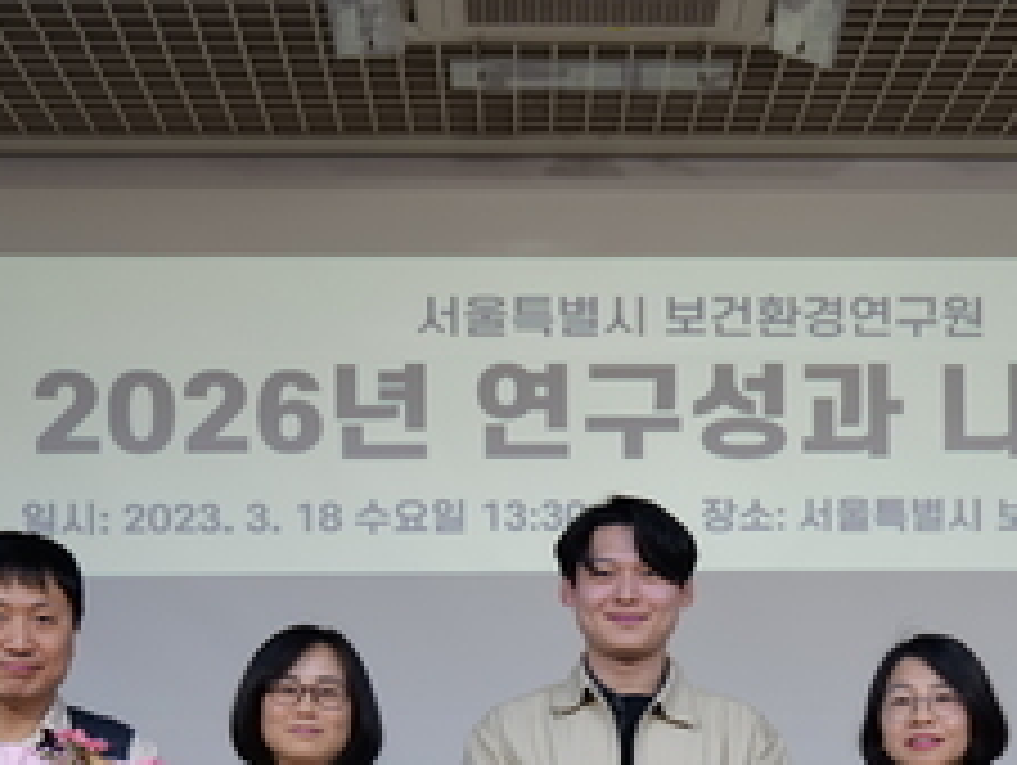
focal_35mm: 88
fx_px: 2588
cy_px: 938
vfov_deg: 16.1
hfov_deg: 22.2
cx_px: 598
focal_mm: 33
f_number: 2.8
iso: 250
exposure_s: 1/60
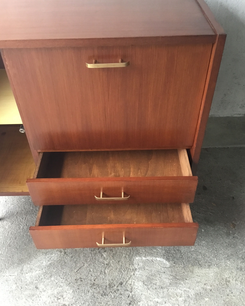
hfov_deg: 44.5
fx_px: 299
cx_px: 122
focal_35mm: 33
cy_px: 149
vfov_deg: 54.2
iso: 200
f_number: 2.4
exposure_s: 1/20
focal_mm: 3.3
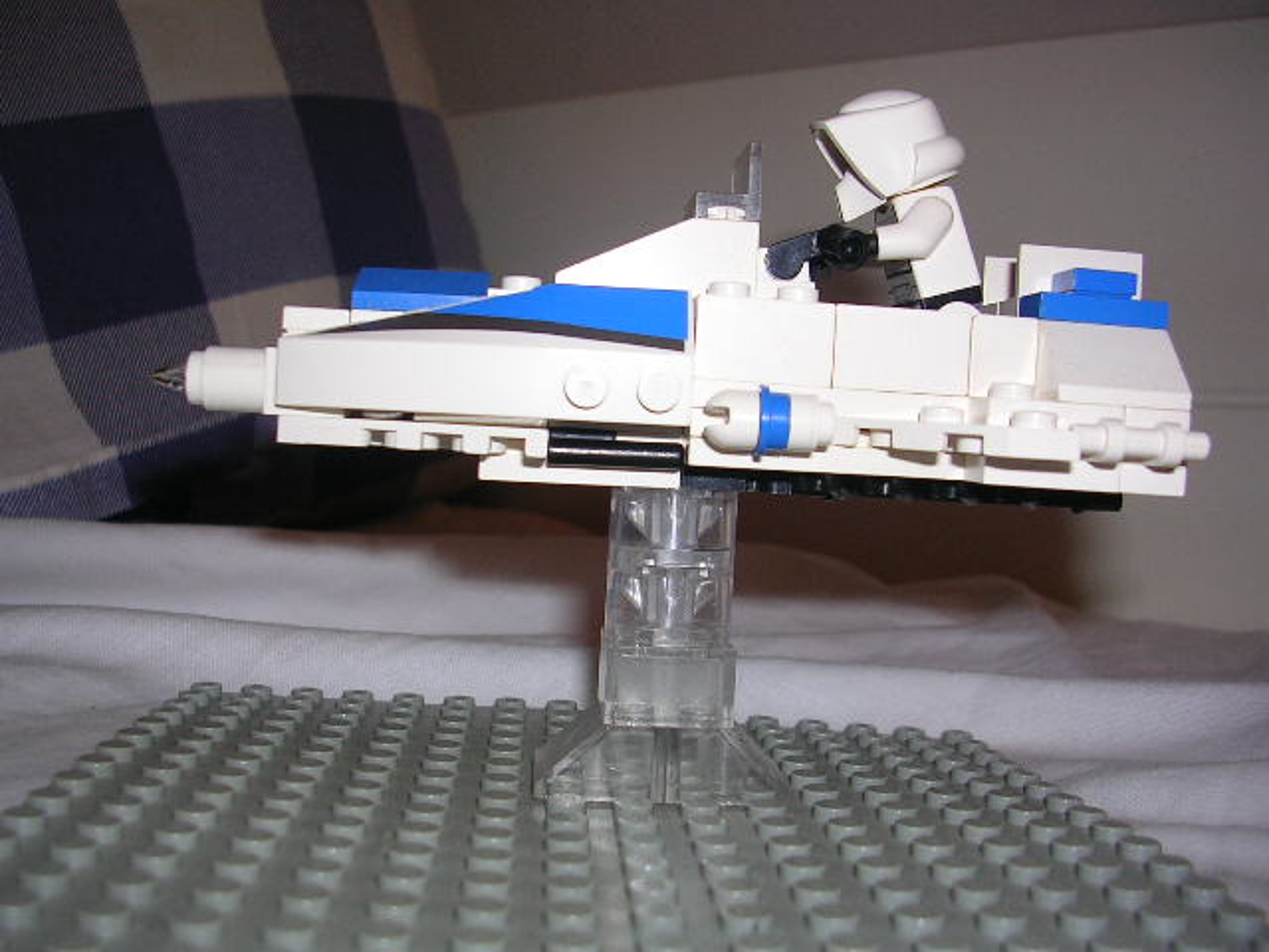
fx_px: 1393
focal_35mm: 38
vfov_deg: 37.7
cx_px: 634
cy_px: 476
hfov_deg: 49.0
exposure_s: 1/60.1
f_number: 2.8
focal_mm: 5.8
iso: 50
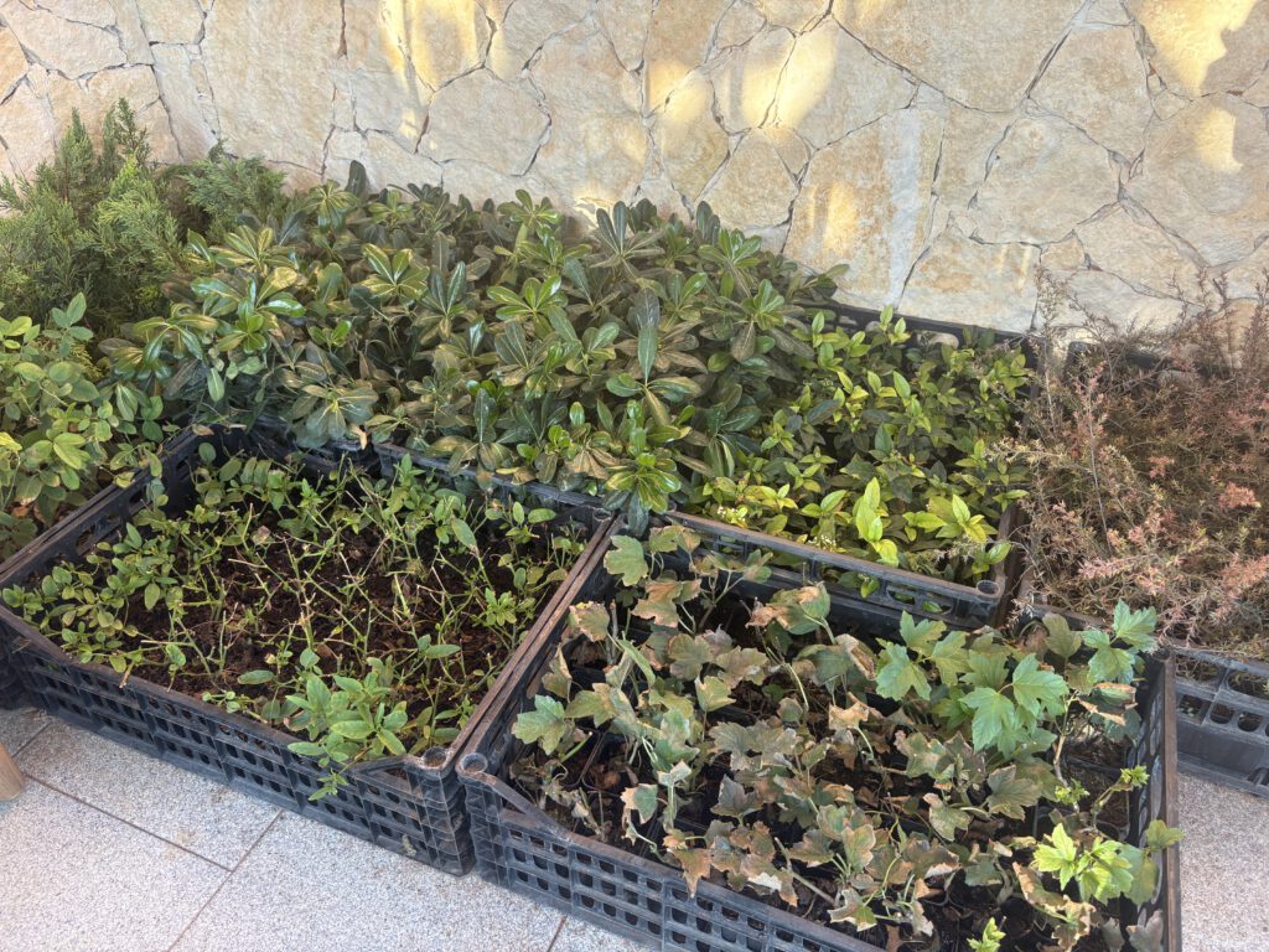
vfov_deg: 53.1
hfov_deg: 67.3
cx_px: 634
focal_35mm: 26
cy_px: 476
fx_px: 953
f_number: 1.6
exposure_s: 1/137
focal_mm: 5.96
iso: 64
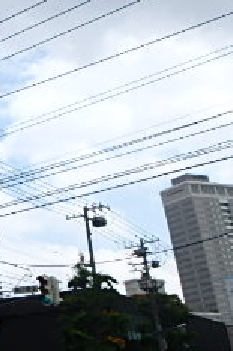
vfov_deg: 33.4
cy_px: 187
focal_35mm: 60
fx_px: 583
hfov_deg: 17.7
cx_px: -200
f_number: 6
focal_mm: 3.7
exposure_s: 1/400
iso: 125
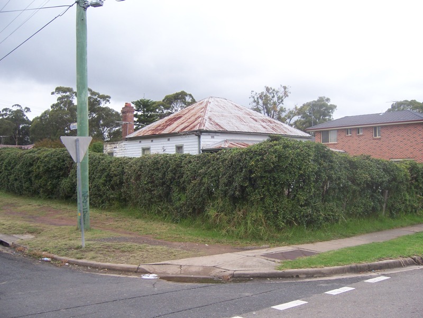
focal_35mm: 36
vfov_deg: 39.7
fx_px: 440
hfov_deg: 51.4
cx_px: 212
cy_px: 159
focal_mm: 6.2
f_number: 2.8
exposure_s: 1/100
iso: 80
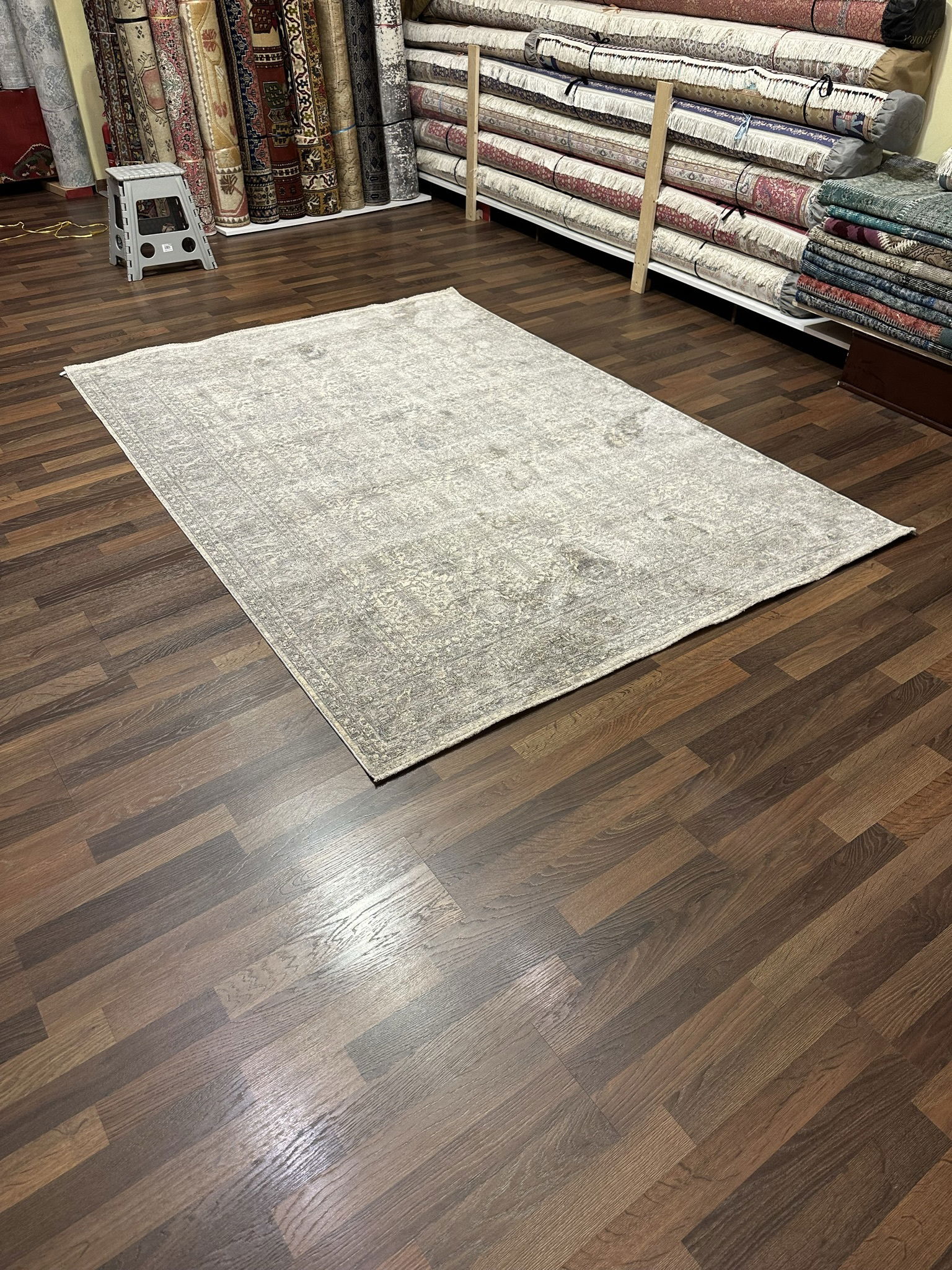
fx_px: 880
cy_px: 635
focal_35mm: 24
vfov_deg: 71.6
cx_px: 476
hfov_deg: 56.8
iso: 160
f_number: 1.78
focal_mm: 6.86
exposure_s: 1/50
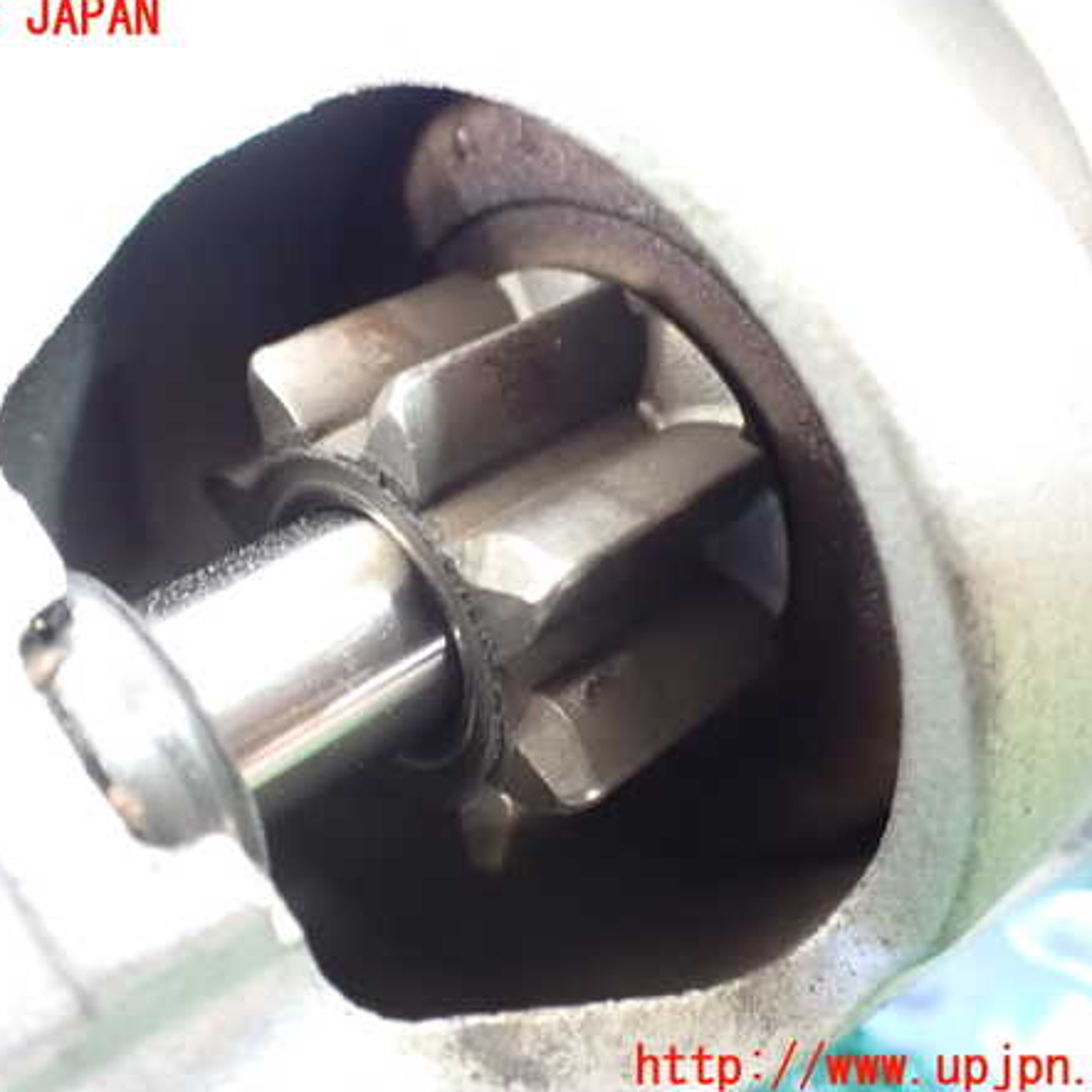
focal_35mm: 36
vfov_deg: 46.0
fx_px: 1285
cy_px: 544
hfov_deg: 45.9
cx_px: 452
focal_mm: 5.4
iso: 1600
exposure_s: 1/15
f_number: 2.3
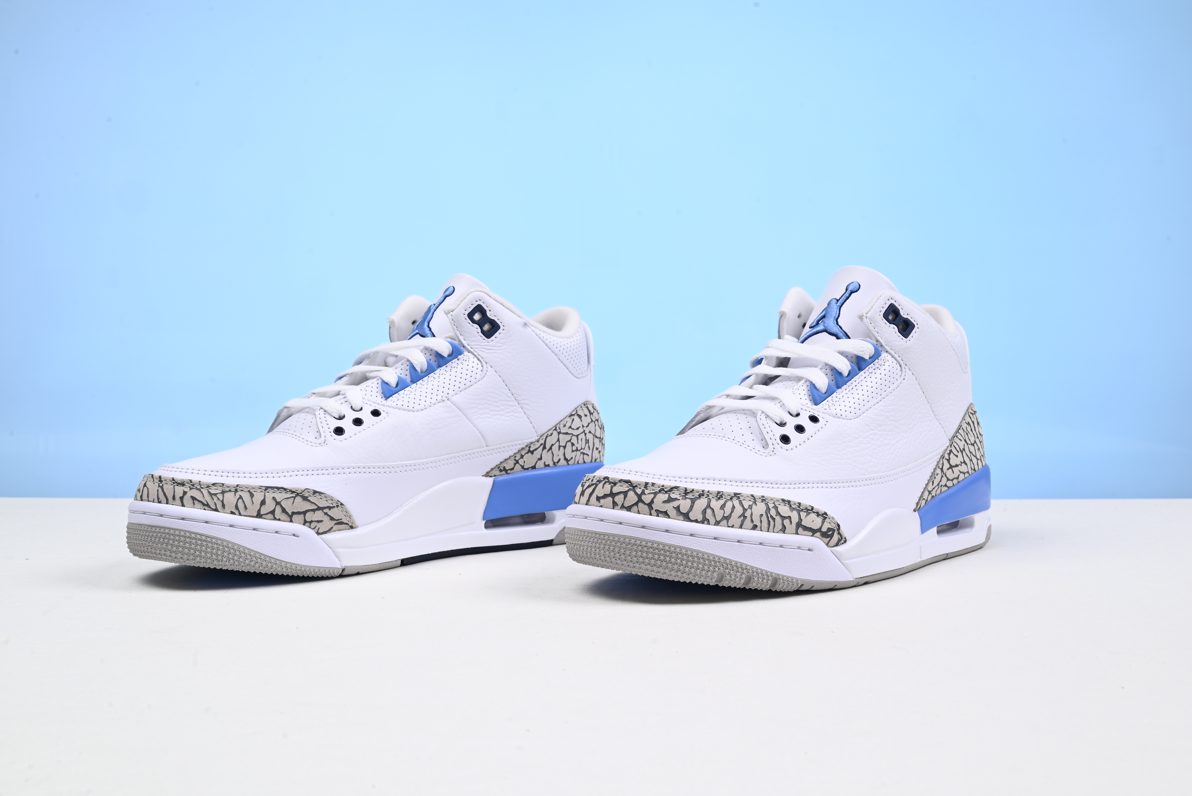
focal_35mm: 40
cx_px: 596
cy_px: 398
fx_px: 1325
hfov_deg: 48.4
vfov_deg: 33.4
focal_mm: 40
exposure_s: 1/2.5
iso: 100
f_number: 16
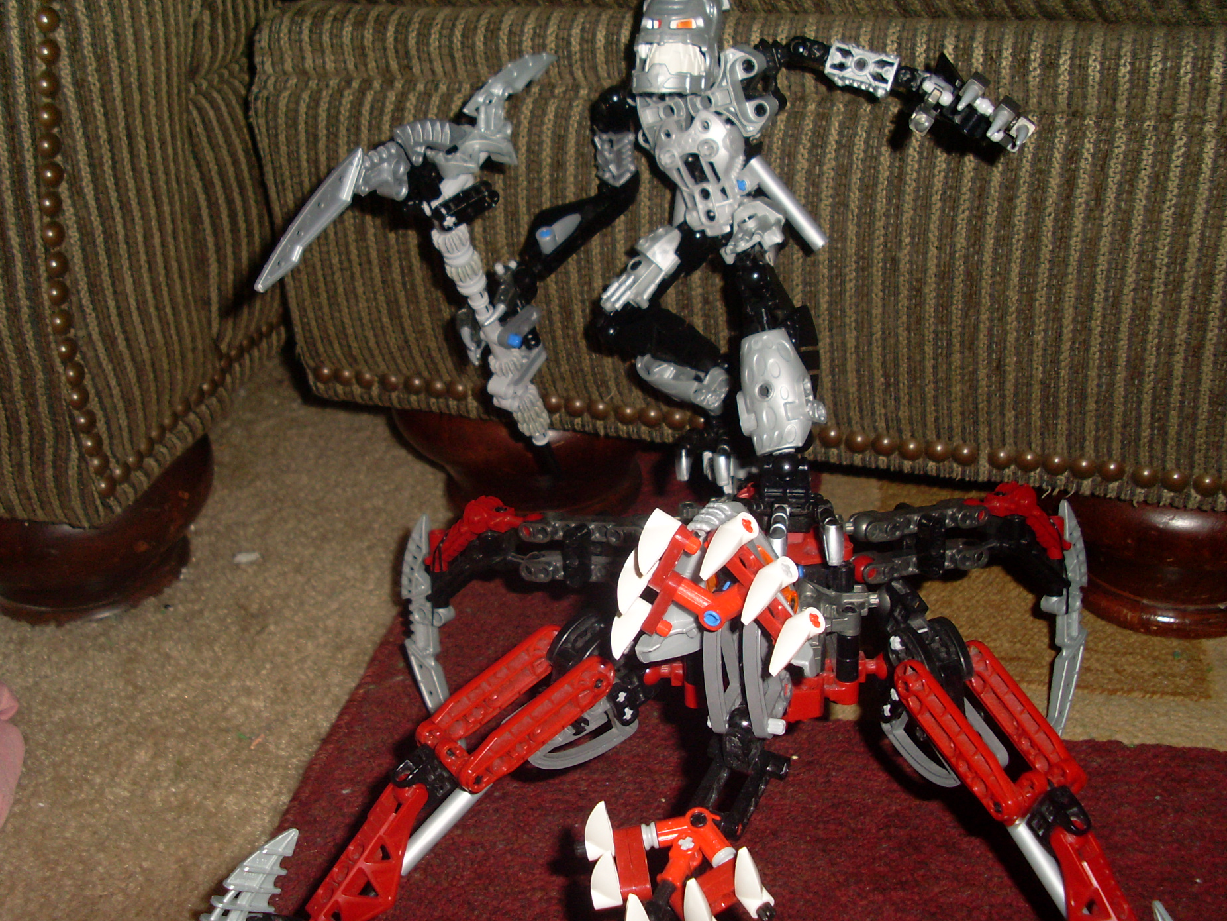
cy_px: 450
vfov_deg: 34.4
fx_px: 1489
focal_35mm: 42
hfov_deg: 44.8
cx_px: 594
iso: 100
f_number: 7.7
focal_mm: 6.3
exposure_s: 1/45
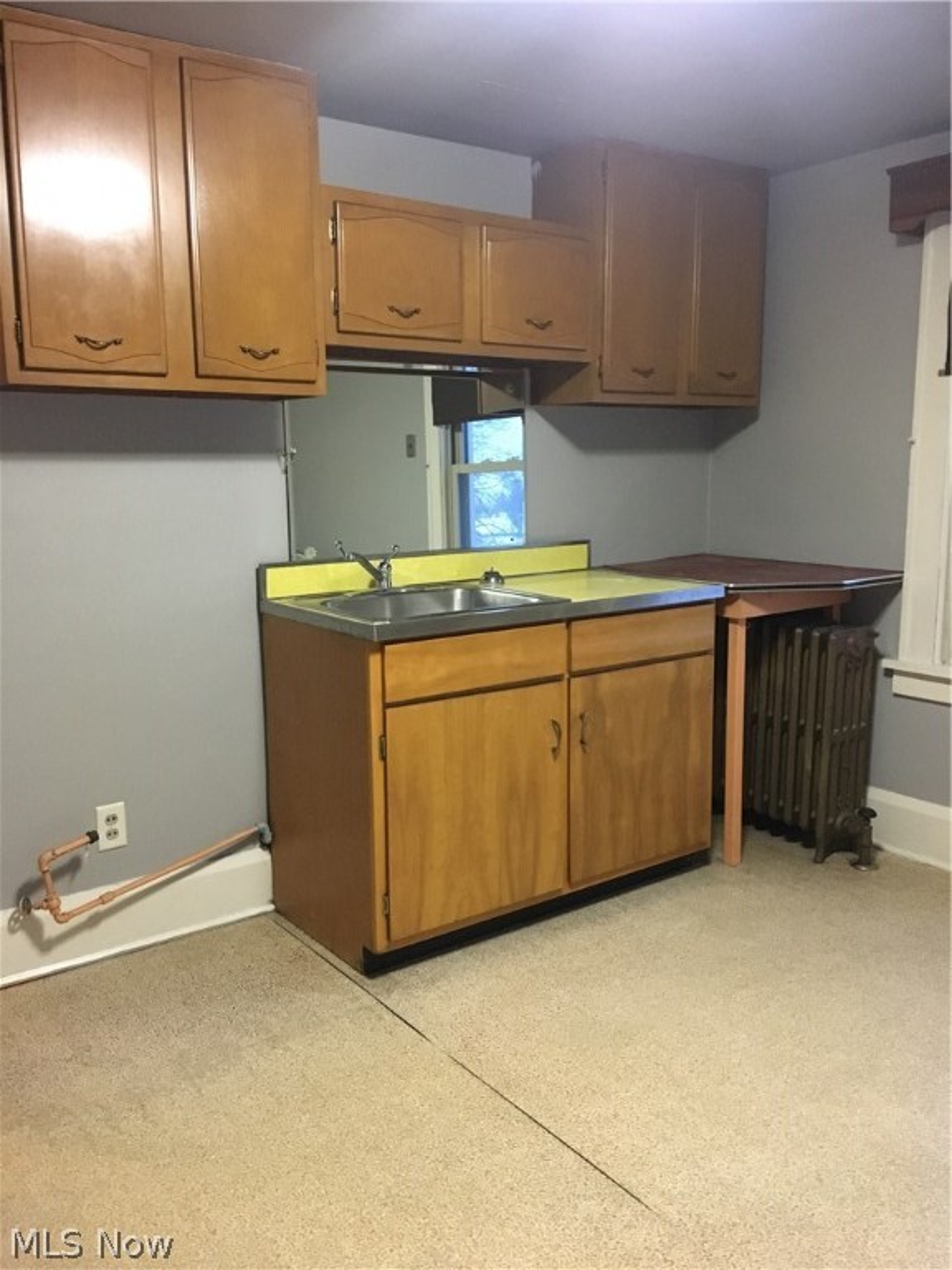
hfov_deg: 48.2
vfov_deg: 61.7
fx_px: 1063
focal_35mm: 29
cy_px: 635
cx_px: 476
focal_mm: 4.15
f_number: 2.2
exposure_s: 1/15
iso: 320
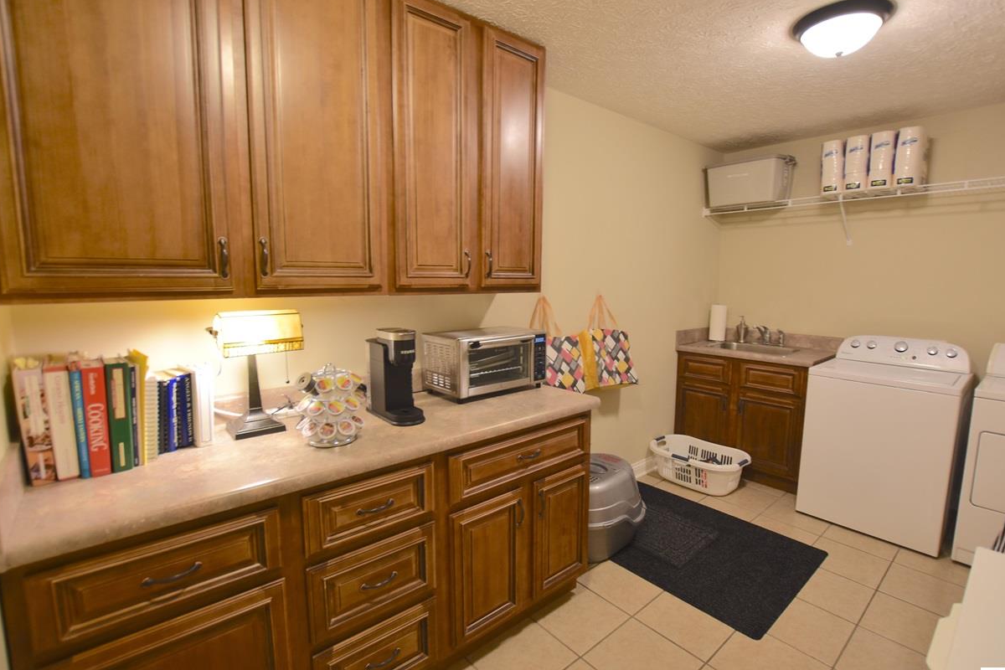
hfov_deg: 96.7
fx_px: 447
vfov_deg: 73.7
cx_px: 512
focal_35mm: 16
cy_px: 344
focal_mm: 10
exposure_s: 1/15
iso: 220
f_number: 3.5
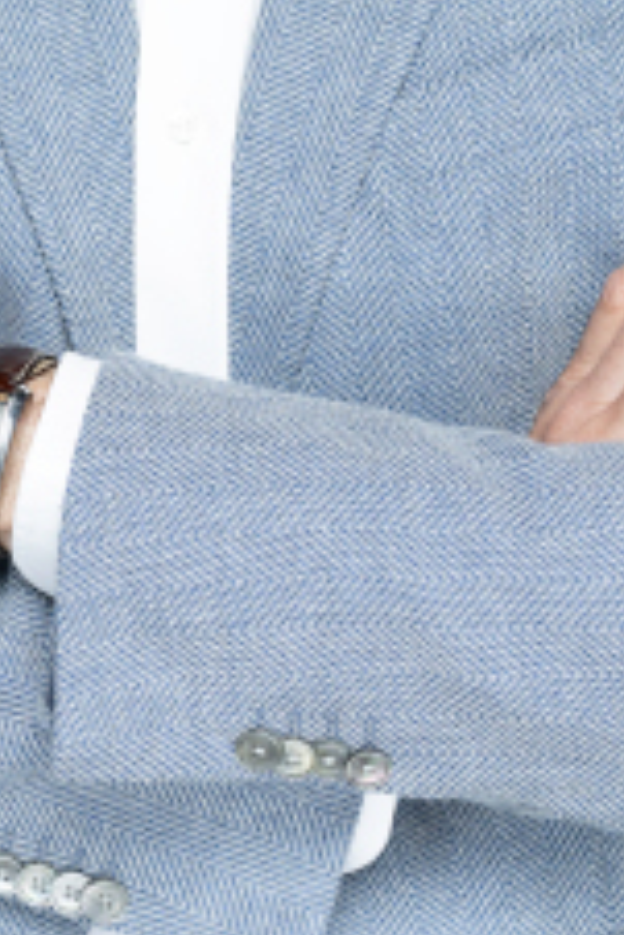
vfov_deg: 5.5
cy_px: 12
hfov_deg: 3.7
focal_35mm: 371
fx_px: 9631
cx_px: 184
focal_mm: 105
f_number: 6.3
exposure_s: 1/125
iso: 400
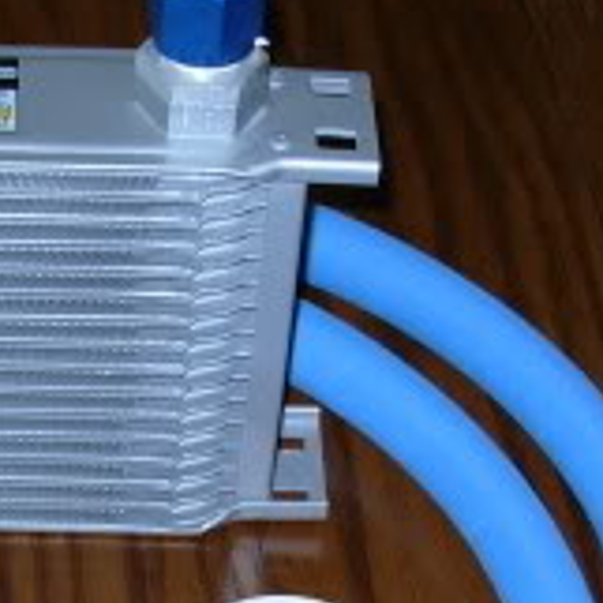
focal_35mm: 147
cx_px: -75
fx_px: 2897
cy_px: 551
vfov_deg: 11.8
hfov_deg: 11.7
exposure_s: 1/32
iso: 50
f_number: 2.9
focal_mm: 6.3
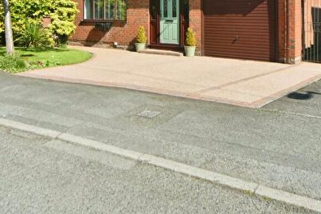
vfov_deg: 33.0
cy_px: 32
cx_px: 137
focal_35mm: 39
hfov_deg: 49.4
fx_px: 348
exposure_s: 1/640
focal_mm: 22
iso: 500
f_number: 10
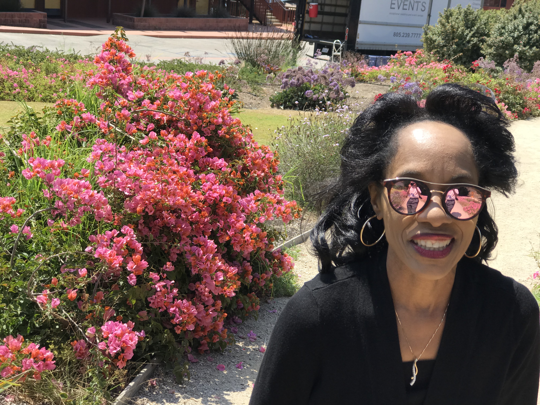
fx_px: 889
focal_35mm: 57
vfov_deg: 25.7
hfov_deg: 33.8
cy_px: 202
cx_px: 270
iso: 20
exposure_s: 1/447
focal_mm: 6.6
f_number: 2.8
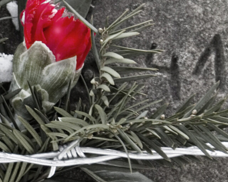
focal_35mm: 269
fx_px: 1815
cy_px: 82
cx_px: 1
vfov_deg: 5.7
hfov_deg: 7.2
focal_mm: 48
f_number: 4.8
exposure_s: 1/60
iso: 200
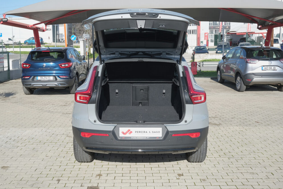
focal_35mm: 41
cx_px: 139
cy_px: 94
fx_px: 322
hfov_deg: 47.4
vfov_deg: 32.6
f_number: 9
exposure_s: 1/200
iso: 160
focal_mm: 26.4
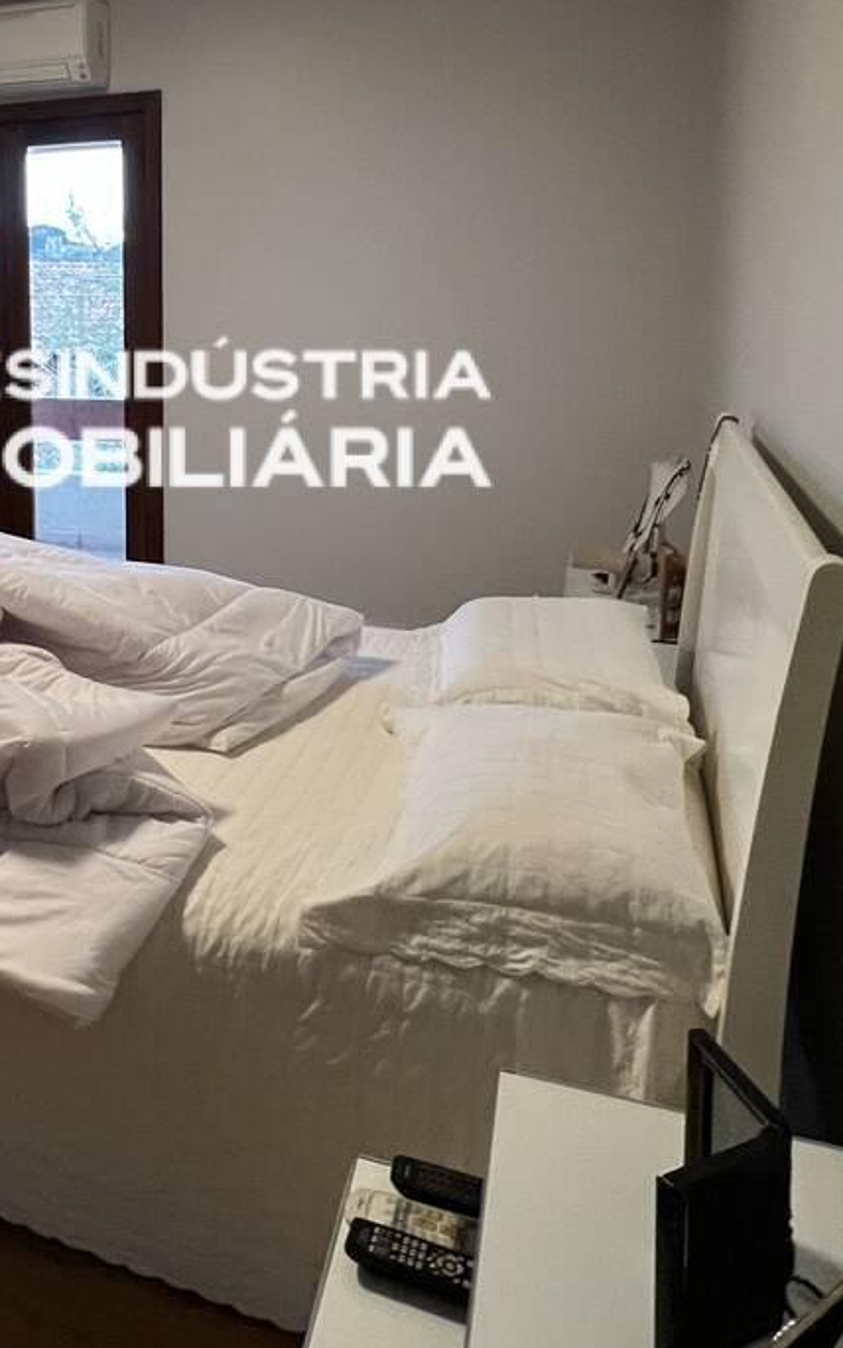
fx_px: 1065
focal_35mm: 29
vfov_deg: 62.6
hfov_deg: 40.4
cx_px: 106
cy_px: 424
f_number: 1.8
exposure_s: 1/60
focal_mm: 1.57
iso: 250
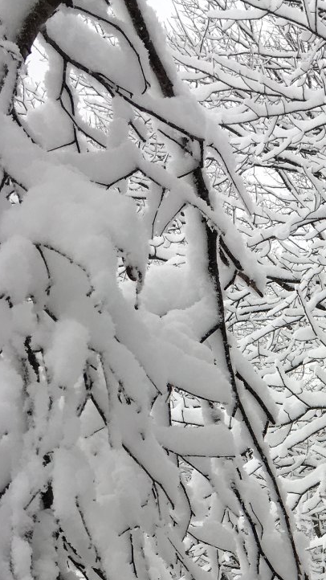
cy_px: 549
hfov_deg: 16.1
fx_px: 1076
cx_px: 453
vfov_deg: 28.7
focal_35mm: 70
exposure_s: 1/120
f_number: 2.2
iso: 25
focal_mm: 4.15
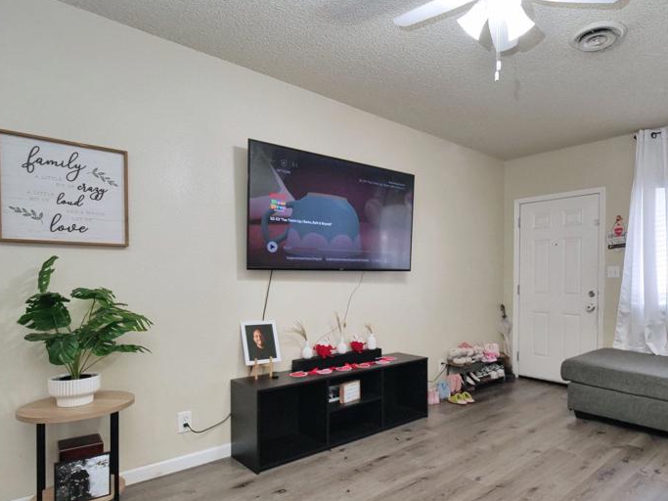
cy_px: 294
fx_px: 405
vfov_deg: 63.0
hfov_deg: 77.3
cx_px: 425
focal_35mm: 21
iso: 800
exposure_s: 1/160
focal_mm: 7
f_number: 2.8
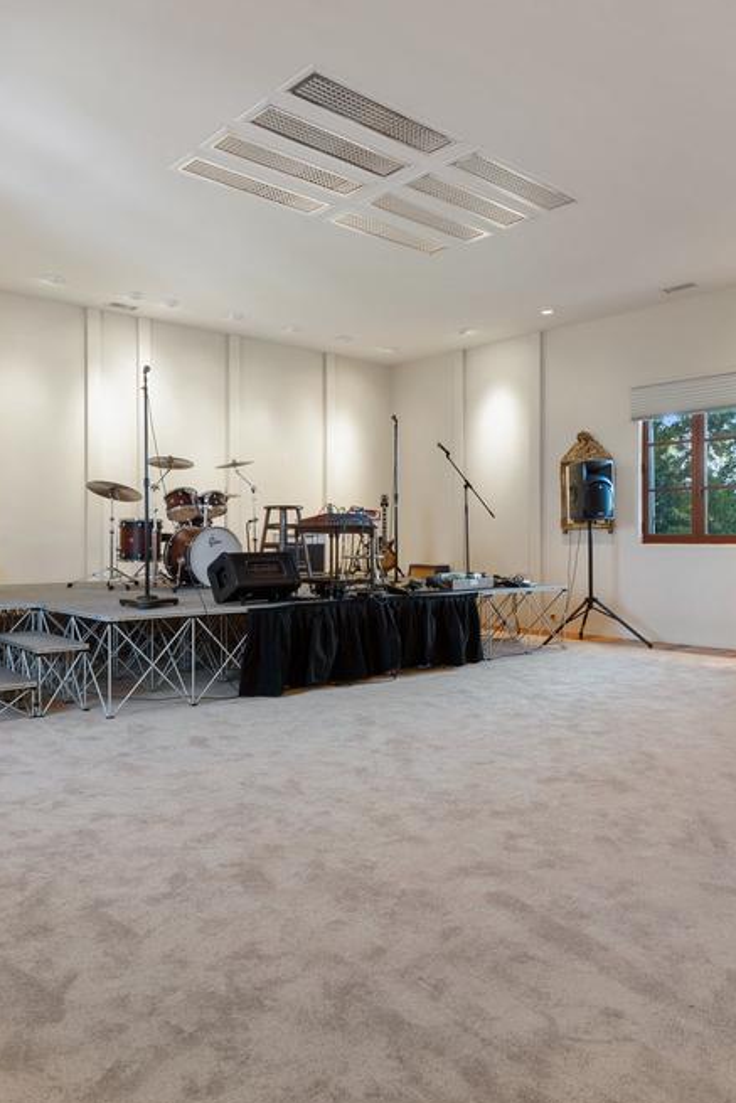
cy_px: 543
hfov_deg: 51.2
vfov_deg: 71.5
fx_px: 766
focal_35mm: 25
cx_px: 335
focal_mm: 16
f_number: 8
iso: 500
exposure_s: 1/6
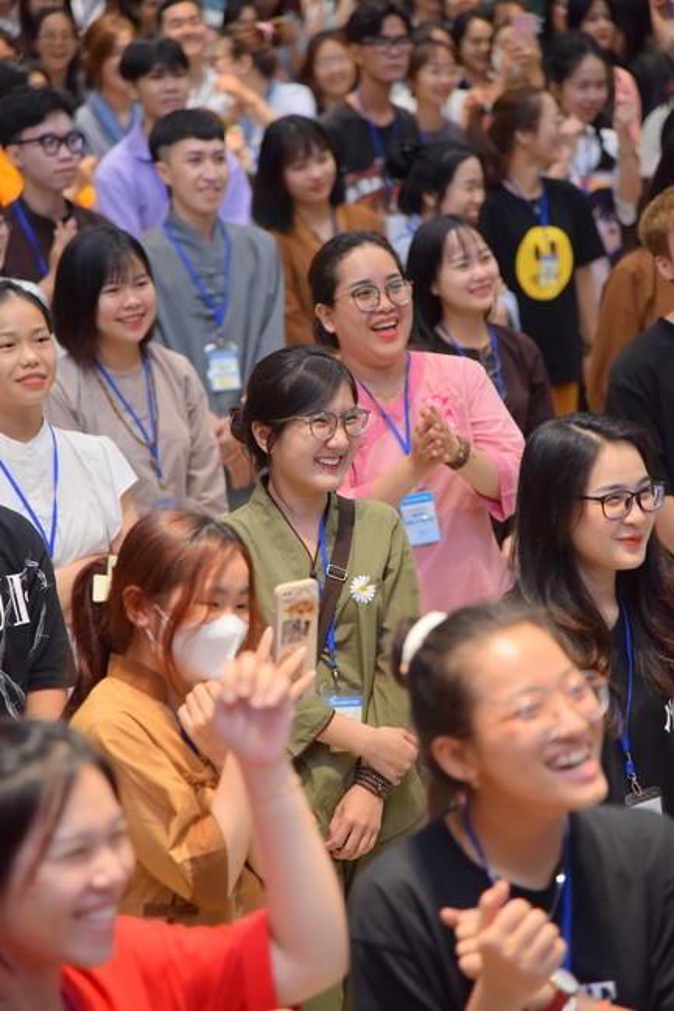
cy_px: 506
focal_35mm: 120
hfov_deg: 11.4
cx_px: 337
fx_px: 3372
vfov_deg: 17.1
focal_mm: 120
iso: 1250
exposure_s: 1/125
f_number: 4
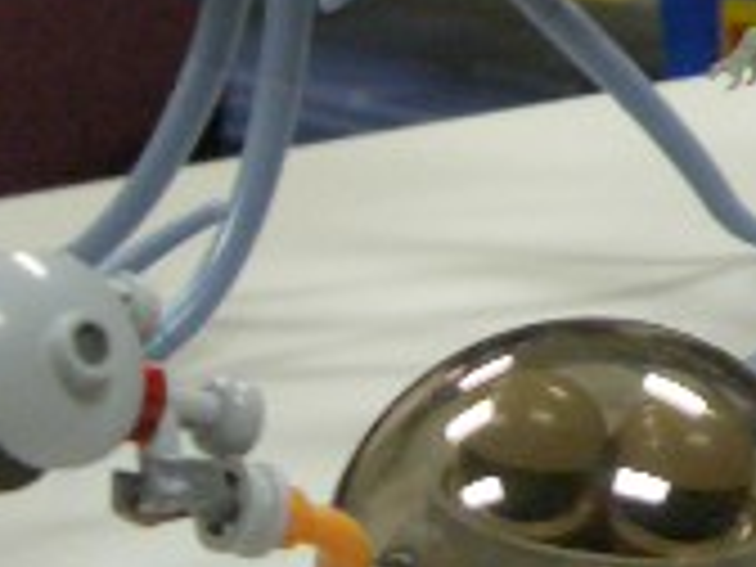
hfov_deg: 14.2
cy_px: -54
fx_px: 2905
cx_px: 1004
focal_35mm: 133
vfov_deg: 11.0
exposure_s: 1/40
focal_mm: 5.8
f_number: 2.6
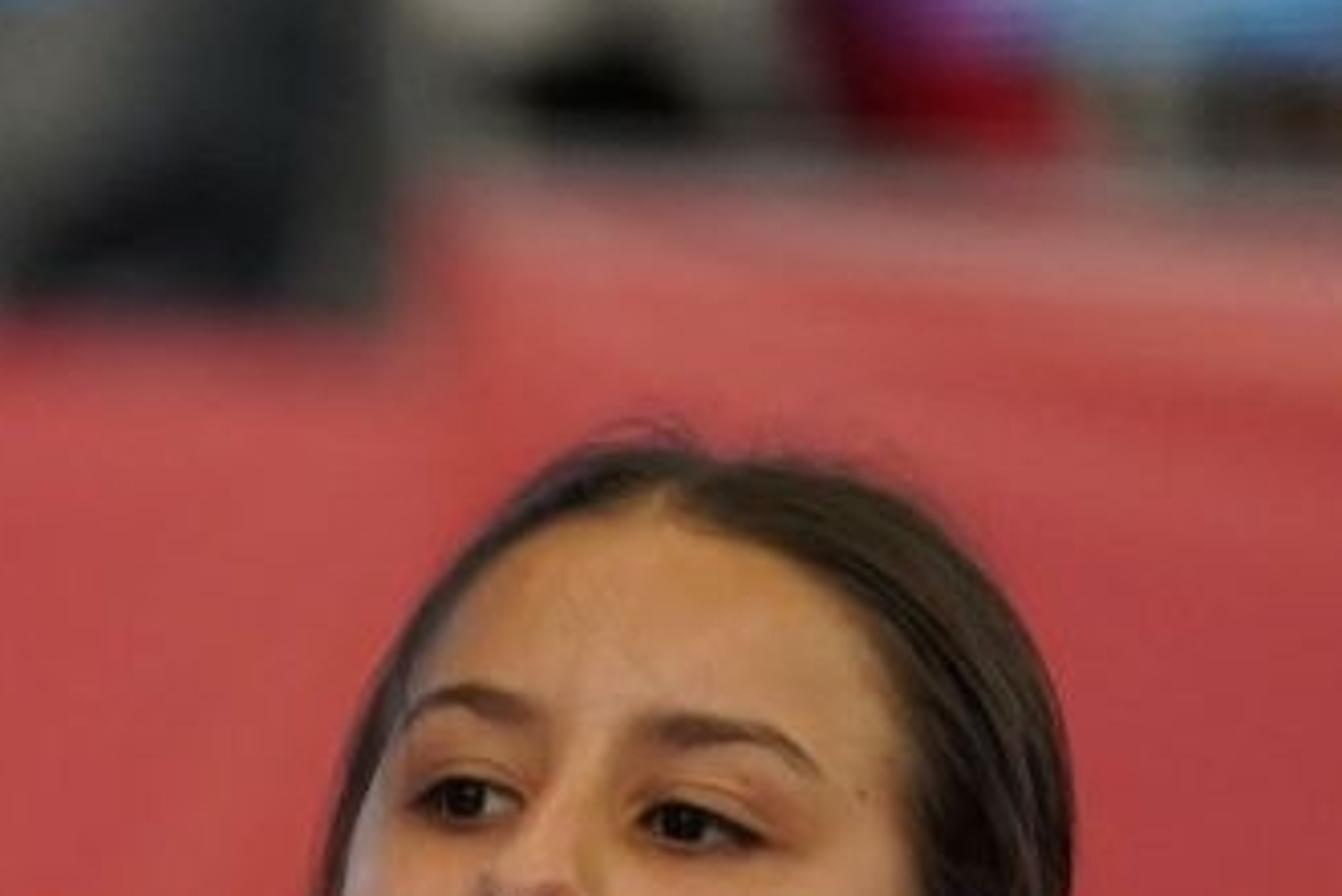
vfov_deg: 1.3
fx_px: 38336
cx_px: -791
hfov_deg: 2.0
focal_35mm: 1028
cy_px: 1893
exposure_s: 1/1000
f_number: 2.8
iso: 1250
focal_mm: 189
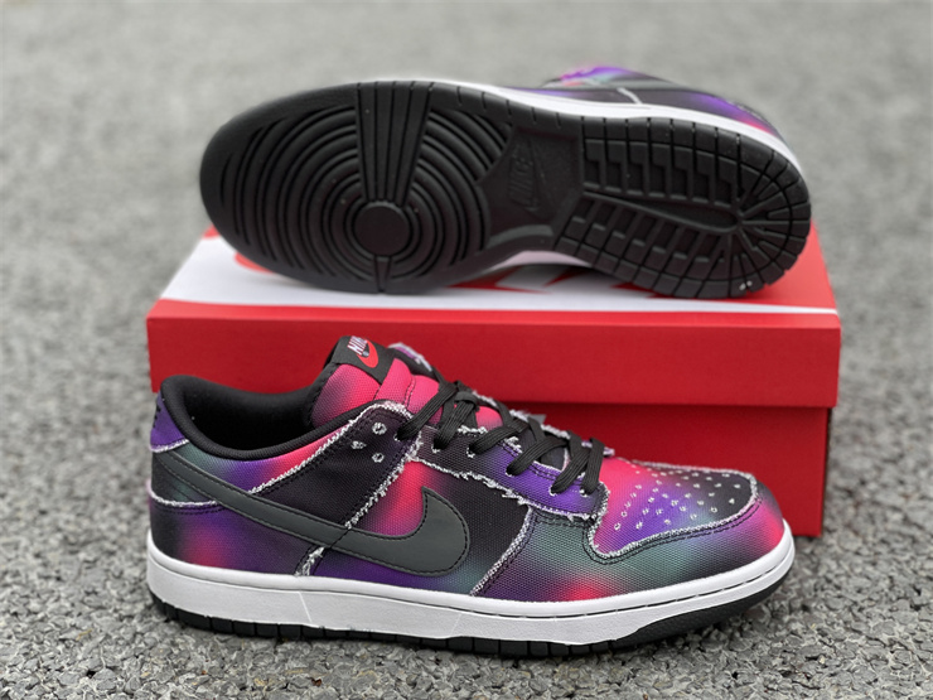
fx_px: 1725
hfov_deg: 30.3
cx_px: 466
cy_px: 350
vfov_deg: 22.9
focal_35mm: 64
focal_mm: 7.5
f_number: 2.2
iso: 50
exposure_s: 1/121
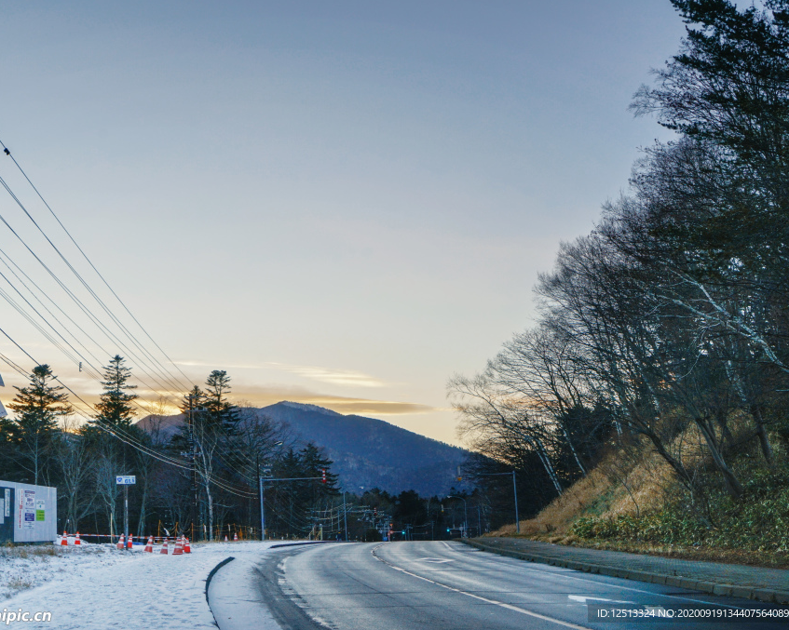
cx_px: 332
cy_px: 314
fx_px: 980
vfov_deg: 35.7
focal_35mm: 42
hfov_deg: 43.7
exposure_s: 1/200
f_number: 9
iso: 400
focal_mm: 37
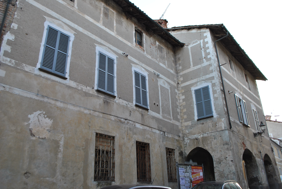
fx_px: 212
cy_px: 94
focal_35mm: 27
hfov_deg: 67.3
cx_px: 141
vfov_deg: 48.0
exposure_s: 1/100
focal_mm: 18
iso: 200
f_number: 5
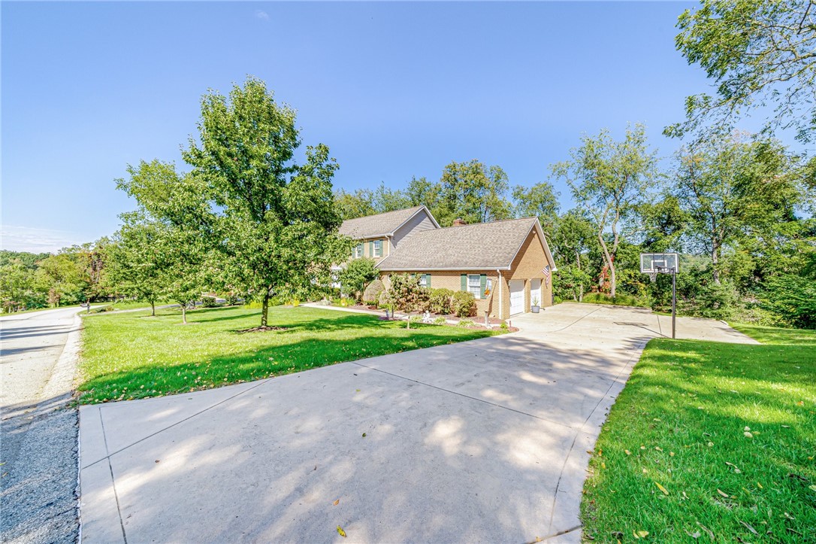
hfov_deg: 112.6
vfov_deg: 89.9
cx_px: 408
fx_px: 272
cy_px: 272
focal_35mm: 12
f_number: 11
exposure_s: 1/400
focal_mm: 12
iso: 50
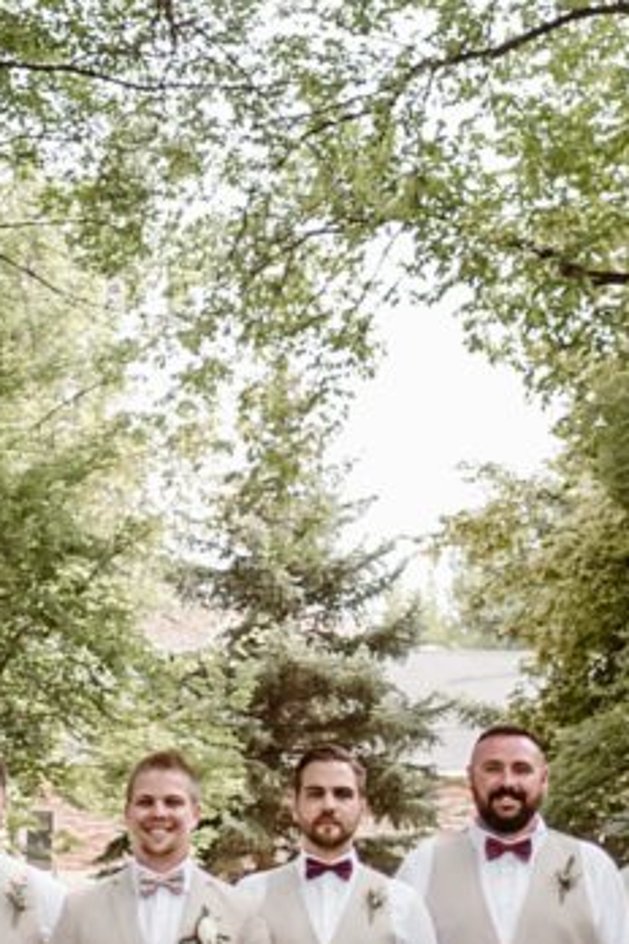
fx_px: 2699
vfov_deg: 19.7
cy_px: 288
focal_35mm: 103
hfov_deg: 13.3
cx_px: 217
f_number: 1.8
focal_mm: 35
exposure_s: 1/640
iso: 200
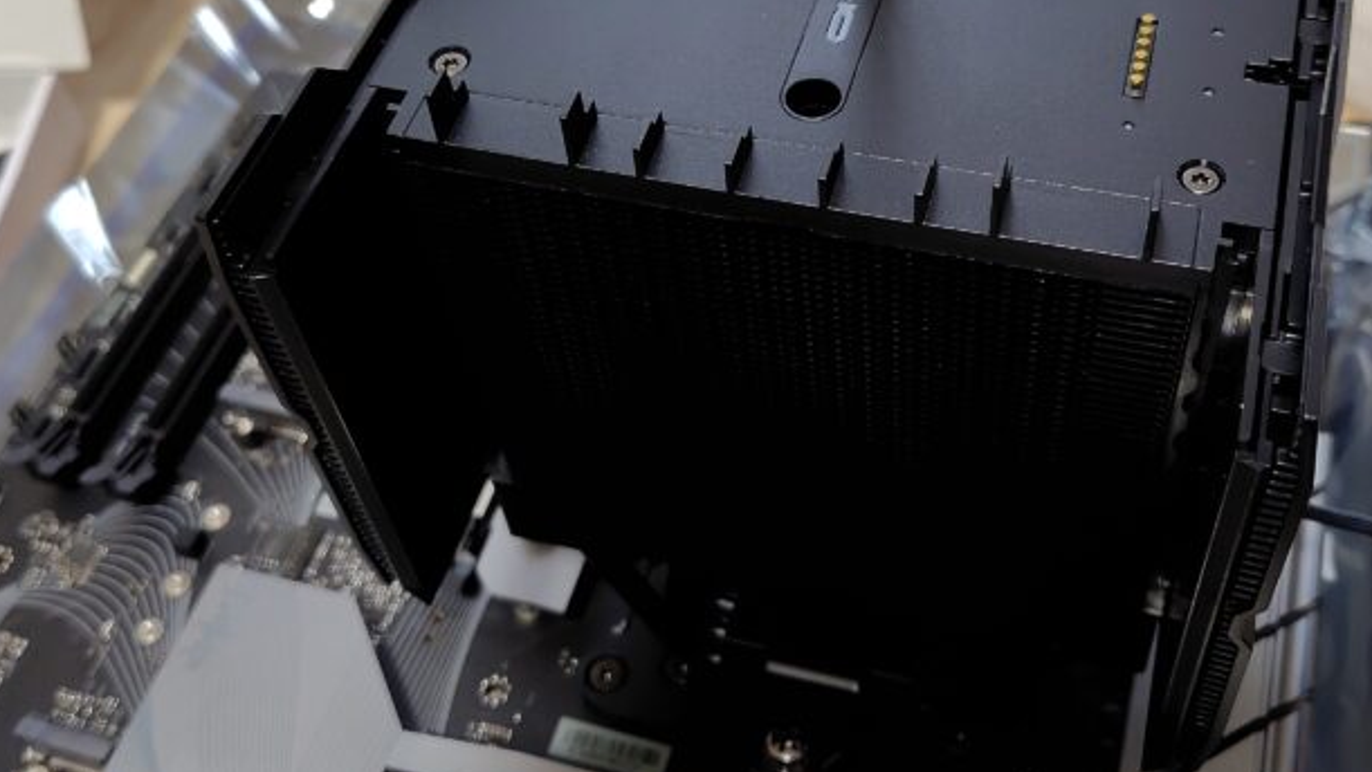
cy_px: 265
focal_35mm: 42
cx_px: 777
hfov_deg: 48.2
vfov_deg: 28.2
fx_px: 1528
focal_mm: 5.6
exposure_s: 1/50
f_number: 1.9
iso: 476
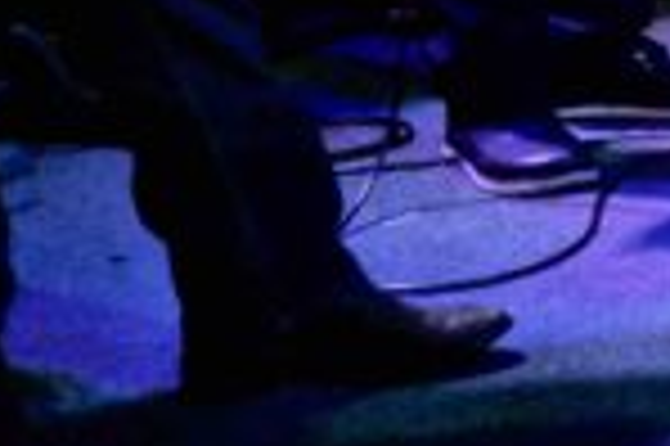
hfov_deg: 10.5
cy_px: -694
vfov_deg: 7.7
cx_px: 1709
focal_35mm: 163
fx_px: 3030
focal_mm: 18
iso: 1600
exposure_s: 1/30
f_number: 4
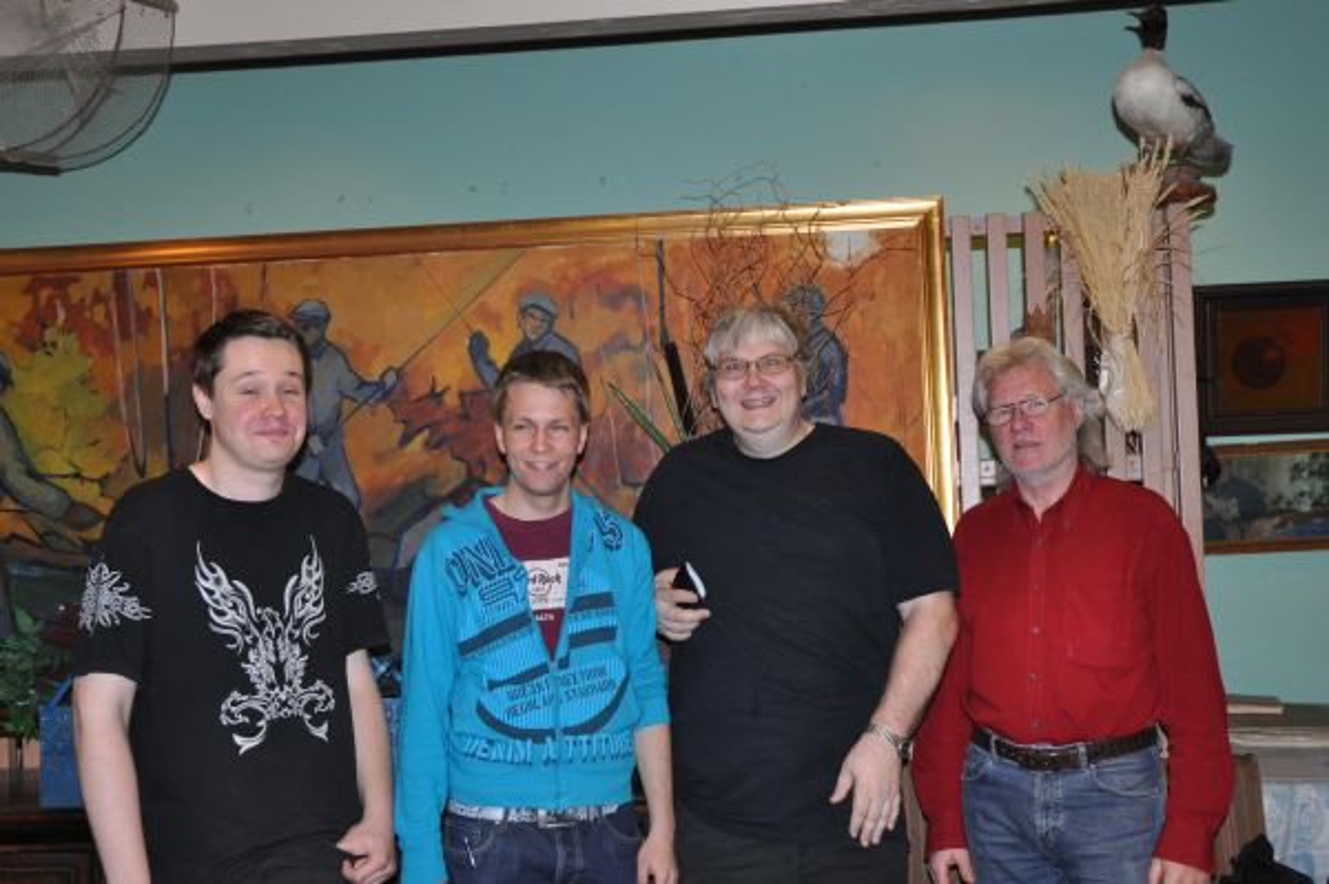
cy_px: 442
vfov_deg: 28.9
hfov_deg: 42.4
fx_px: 1715
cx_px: 664
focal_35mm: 46
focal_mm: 31
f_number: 4
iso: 800
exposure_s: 1/60
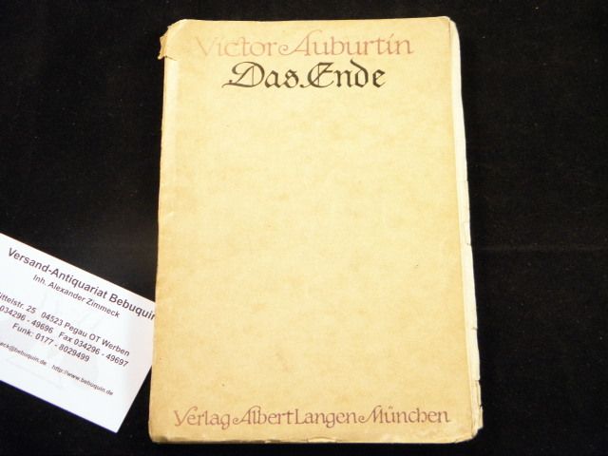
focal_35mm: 54
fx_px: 948
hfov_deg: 35.5
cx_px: 304
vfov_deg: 27.0
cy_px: 228
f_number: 4.1
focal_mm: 9.7
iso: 320
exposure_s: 1/50
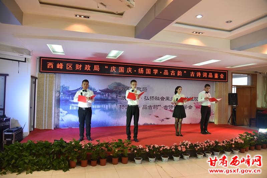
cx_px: 134
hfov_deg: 73.7
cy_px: 89
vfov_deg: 53.2
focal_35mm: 24
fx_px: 178
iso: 640
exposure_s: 1/100
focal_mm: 24
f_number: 4
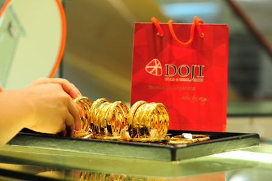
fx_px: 793
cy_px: 90
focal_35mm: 105
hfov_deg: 19.5
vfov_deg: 13.0
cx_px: 136
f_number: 6.3
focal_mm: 105
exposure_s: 1/80
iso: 2000
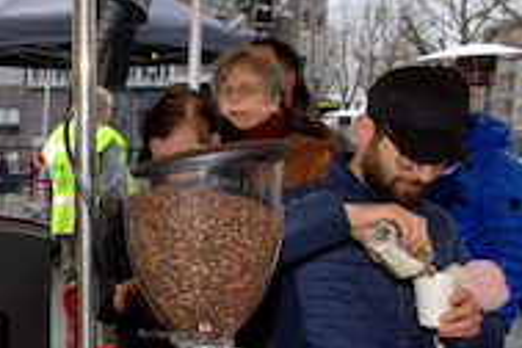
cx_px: -25
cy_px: 255
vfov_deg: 18.3
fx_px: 1073
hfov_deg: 25.7
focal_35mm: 74
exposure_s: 1/100
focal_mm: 35
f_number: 10
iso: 1000
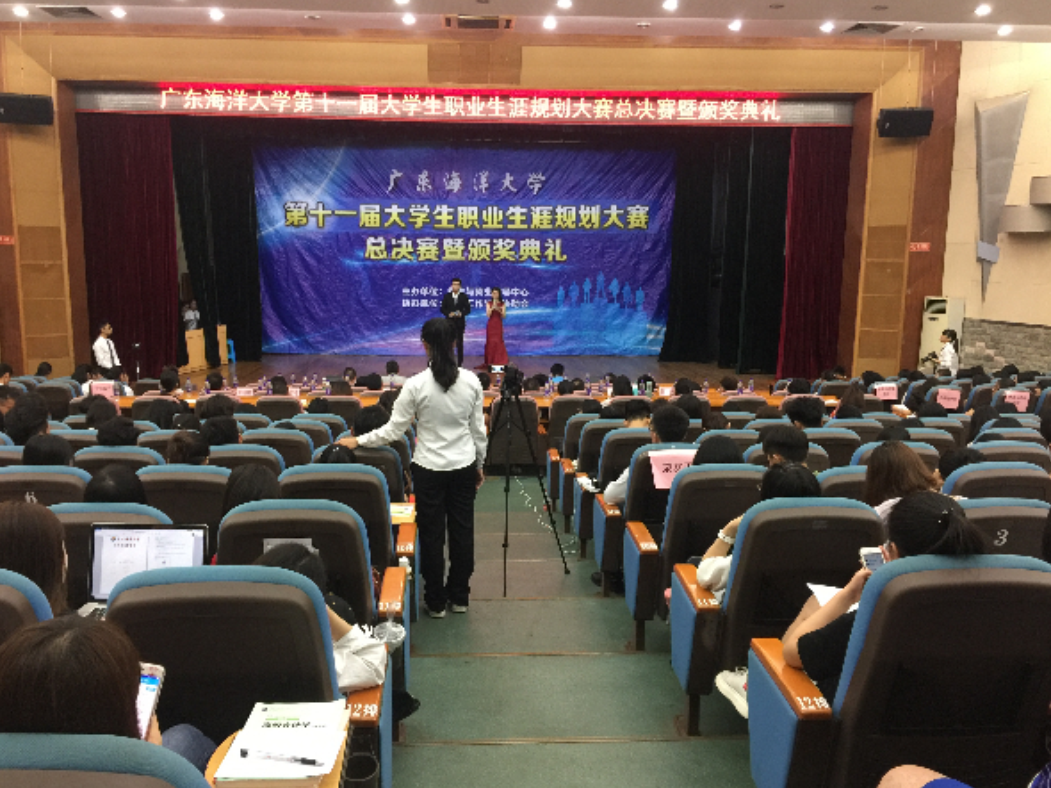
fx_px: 910
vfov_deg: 46.8
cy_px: 402
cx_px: 509
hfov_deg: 60.0
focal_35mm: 30
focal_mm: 4.15
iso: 125
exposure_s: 1/17
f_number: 2.2
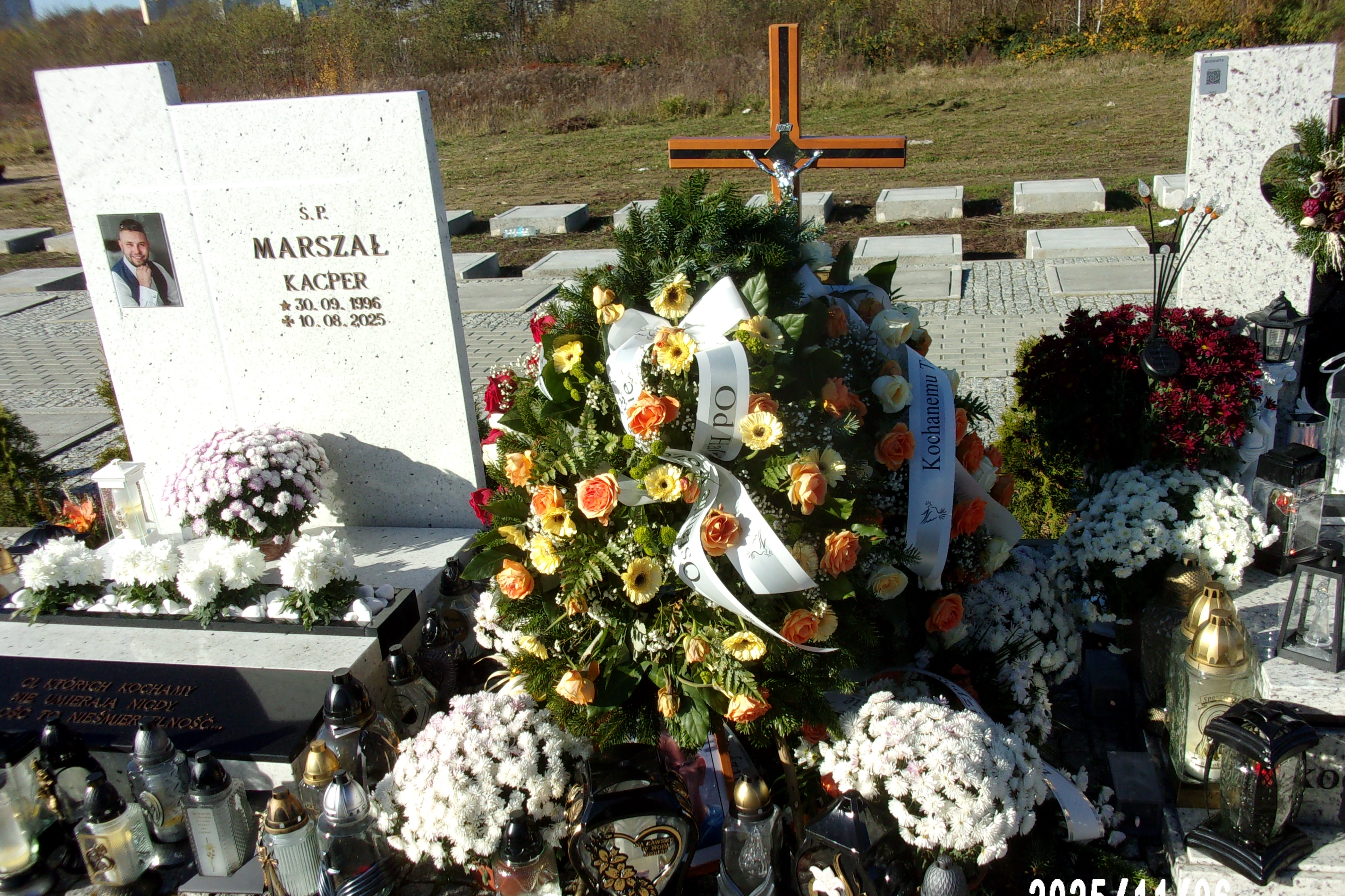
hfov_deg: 58.7
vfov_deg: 41.1
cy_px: 494
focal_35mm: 32
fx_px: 1195
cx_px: 710
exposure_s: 1/680
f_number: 3.9
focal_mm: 5.1
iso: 80
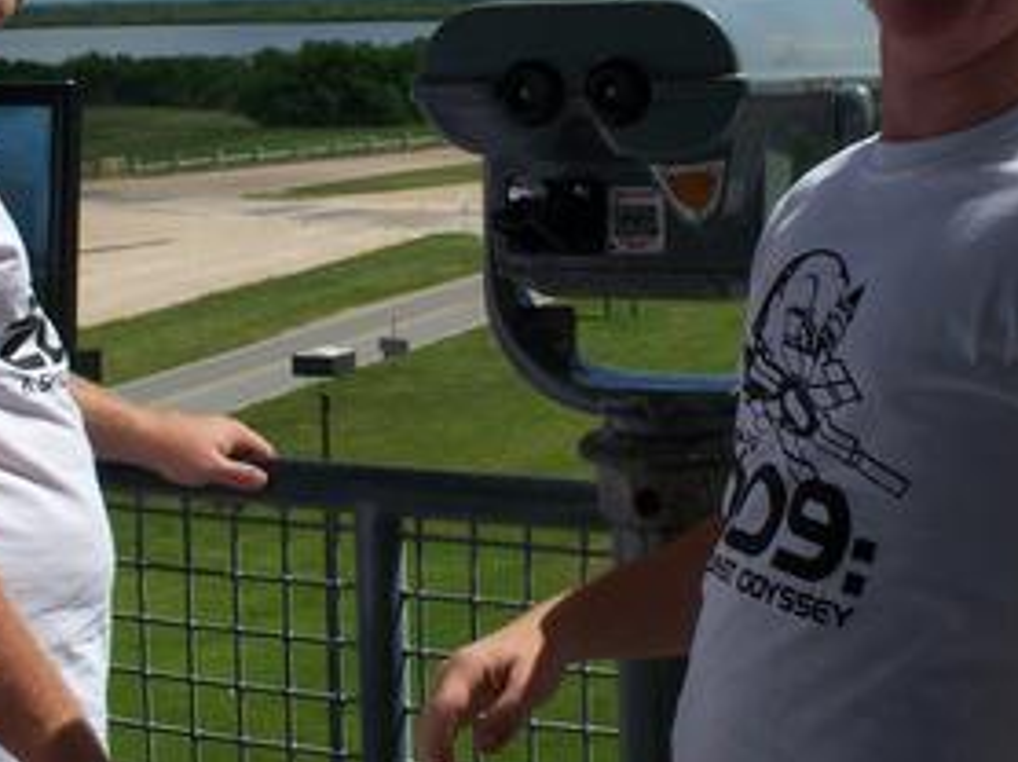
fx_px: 2439
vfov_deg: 17.4
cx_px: 414
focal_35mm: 83
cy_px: 15
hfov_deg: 23.5
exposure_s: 1/800
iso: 64
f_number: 5
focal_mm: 7.54
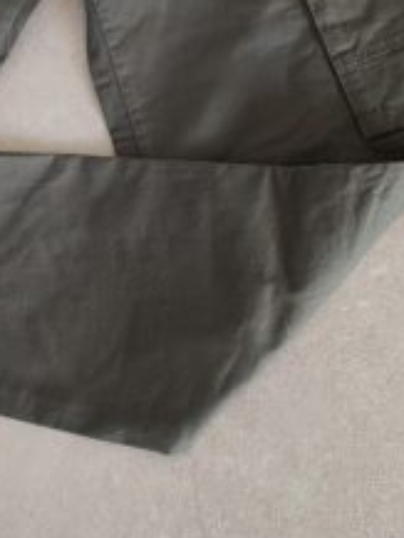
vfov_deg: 27.7
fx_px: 1073
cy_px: 121
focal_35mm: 69
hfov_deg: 20.7
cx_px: 12
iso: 426
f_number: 1.9
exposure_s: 1/33
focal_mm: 6.04
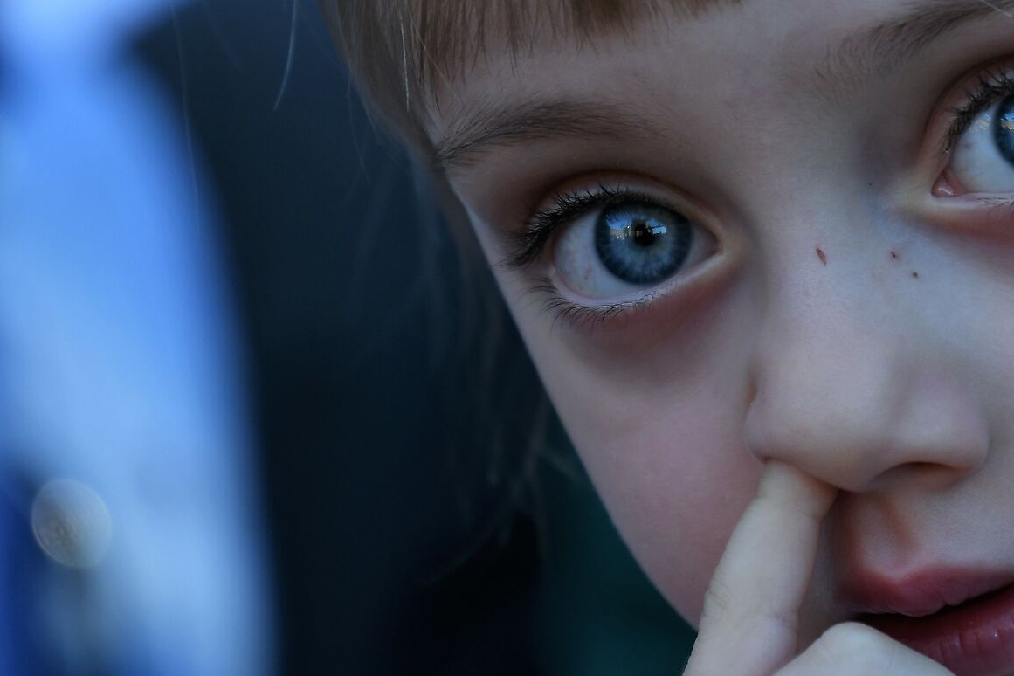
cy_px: 85
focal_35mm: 248
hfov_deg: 8.3
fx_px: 6985
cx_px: 895
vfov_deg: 5.5
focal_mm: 80
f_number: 4
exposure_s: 1/400
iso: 320
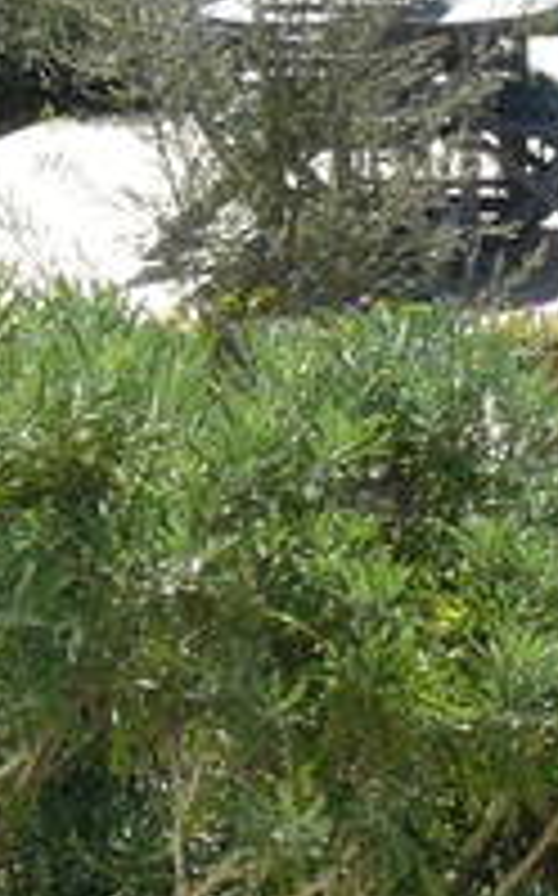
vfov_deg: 13.4
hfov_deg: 8.1
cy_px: 477
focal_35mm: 156
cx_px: -486
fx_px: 3804
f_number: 5.6
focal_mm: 6
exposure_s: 1/200
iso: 100
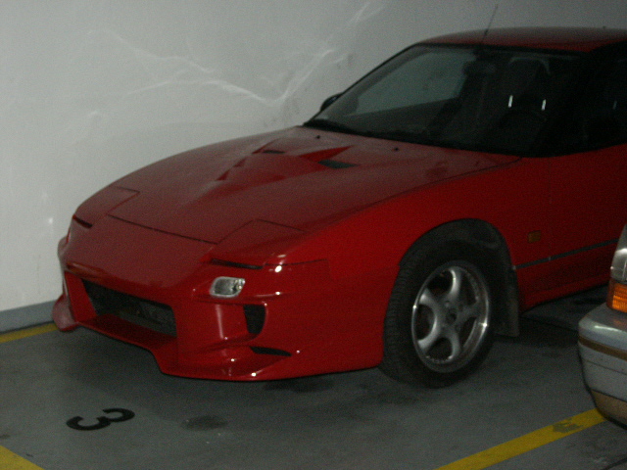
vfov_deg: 21.0
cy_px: 235
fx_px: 1268
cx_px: 314
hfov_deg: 27.8
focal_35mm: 70
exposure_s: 1/60
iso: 200
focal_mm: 17.47
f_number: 3.5
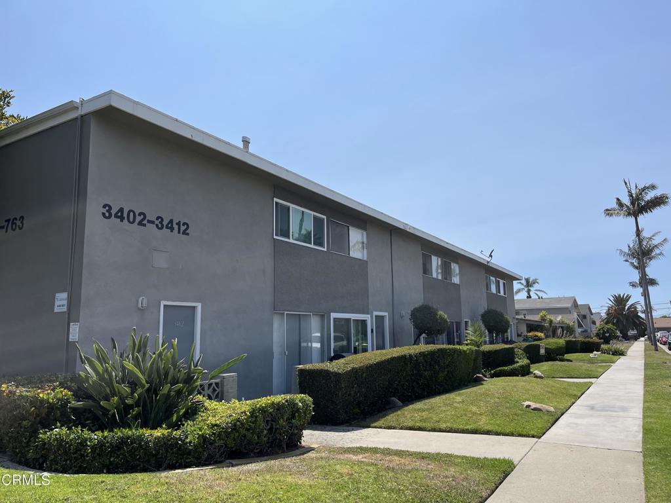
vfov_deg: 53.1
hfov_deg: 67.3
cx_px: 336
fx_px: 504
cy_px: 252
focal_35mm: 26
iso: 50
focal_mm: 5.1
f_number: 1.6
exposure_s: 1/5319
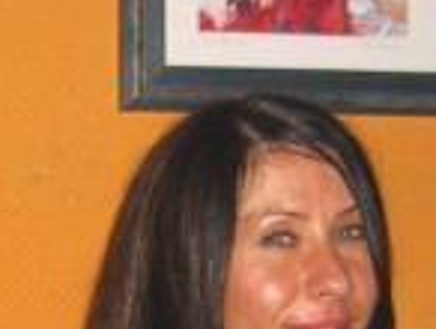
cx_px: 140
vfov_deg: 9.4
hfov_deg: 12.6
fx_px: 1968
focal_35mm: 156
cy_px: 407
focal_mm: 7.9
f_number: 2.8
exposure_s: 1/60
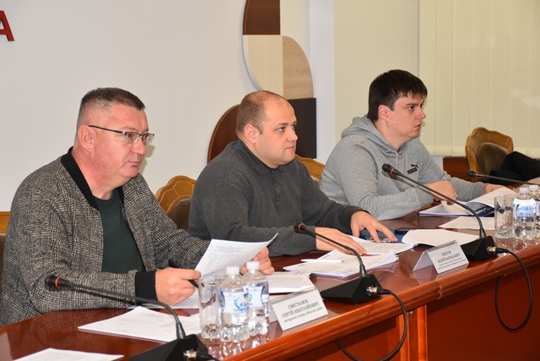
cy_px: 180
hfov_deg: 22.6
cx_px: 270
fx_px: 1350
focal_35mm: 90
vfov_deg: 15.2
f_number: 5
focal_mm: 60
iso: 800
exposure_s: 1/80
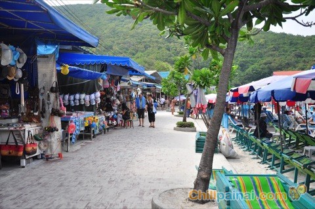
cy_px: 104
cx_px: 158
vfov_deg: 39.9
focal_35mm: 33
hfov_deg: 57.3
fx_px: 288
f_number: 4.8
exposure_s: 1/750
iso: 200
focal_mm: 22
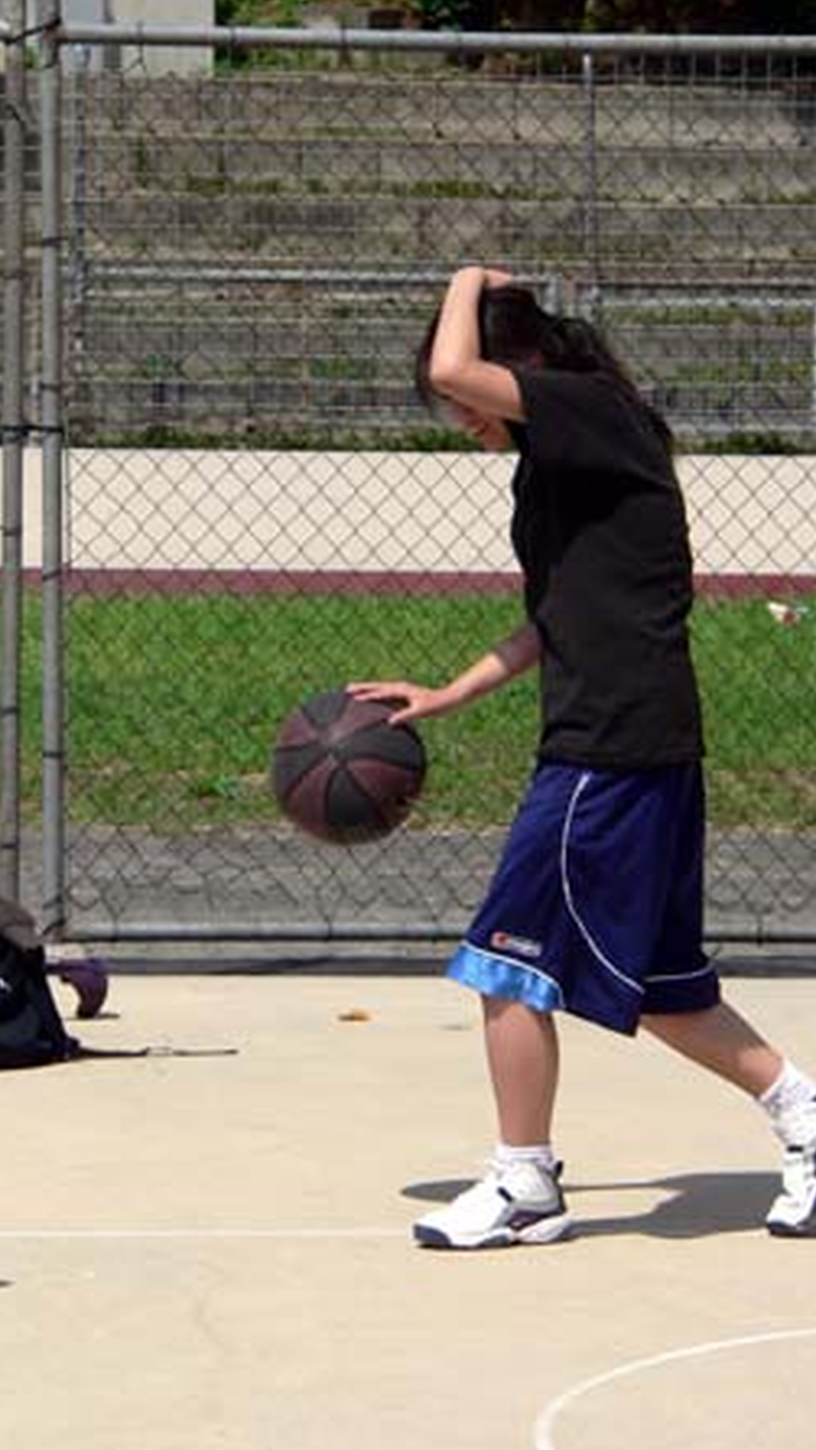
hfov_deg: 5.8
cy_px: 722
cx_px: 384
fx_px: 8075
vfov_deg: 10.3
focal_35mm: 210
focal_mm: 31.8
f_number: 5.2
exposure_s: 1/800
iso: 80
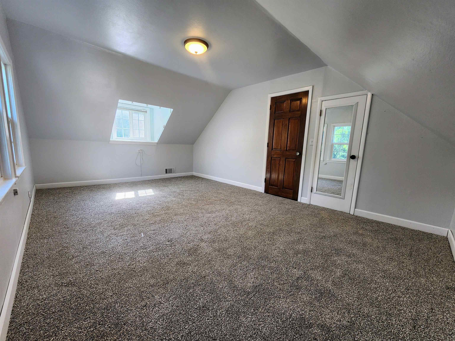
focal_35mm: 13
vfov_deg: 89.9
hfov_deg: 106.2
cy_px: 170
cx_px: 228
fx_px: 171
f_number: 2.2
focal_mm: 2.2
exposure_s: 1/60
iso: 100
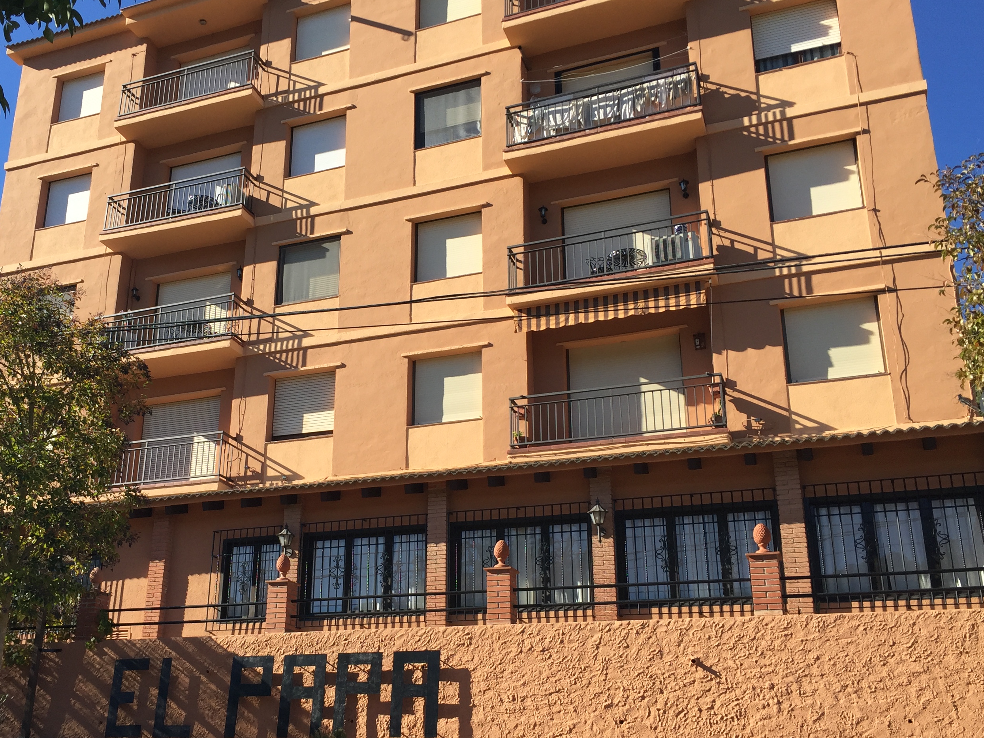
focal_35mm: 38
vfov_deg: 37.7
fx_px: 1080
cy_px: 404
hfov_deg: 48.5
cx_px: 371
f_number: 2.2
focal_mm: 4.15
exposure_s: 1/1130
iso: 32
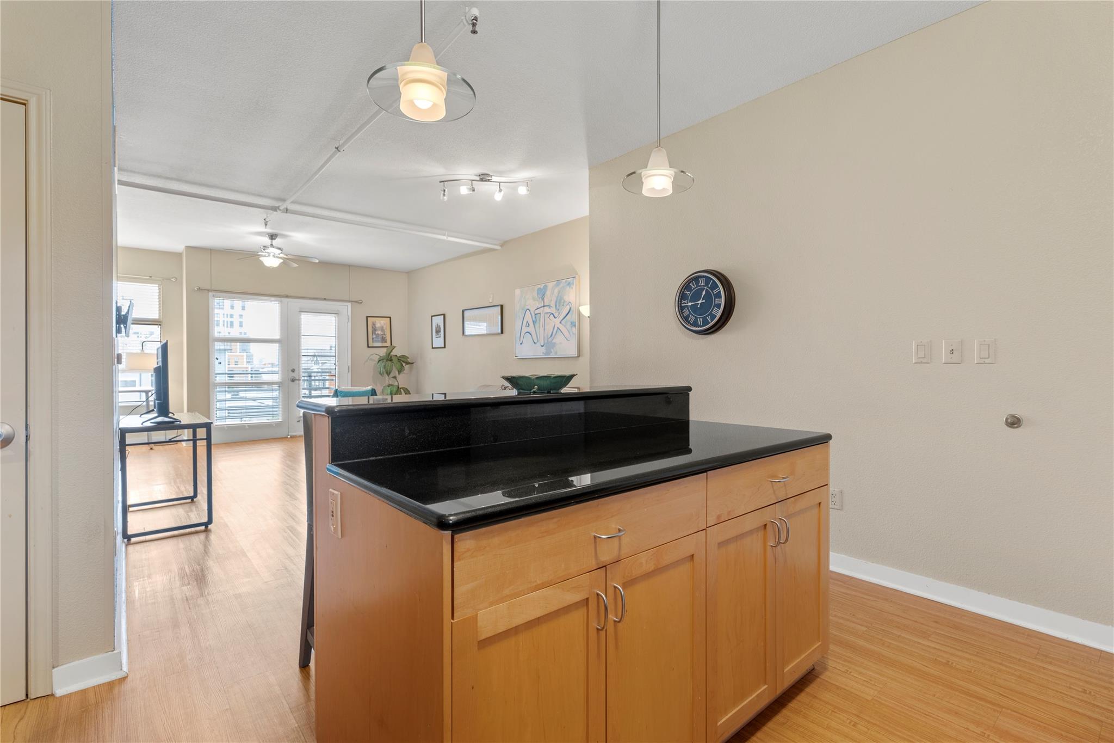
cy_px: 372
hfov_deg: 96.7
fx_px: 495
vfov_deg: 73.7
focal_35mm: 16
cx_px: 557
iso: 200
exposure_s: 1/1.67
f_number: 8
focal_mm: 16
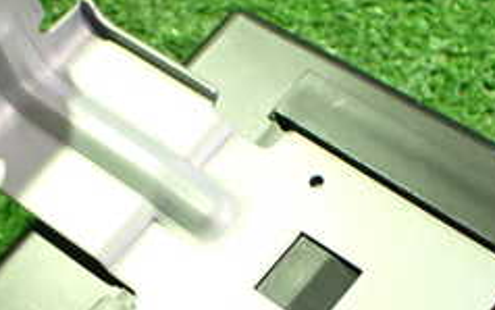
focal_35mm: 80
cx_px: 250
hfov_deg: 25.8
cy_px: 314
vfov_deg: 16.0
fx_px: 1080
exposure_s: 1/40
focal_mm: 5.4
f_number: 2.3
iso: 800
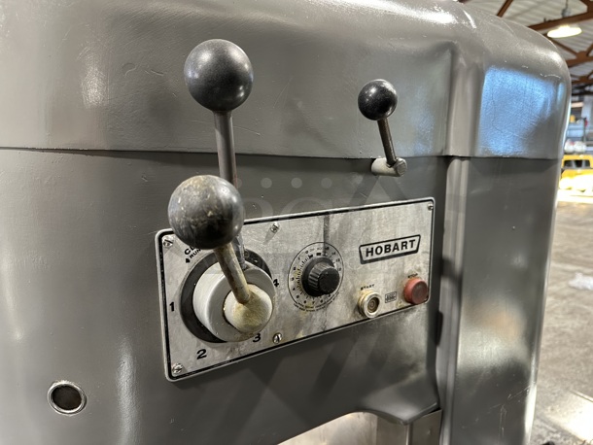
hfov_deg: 71.6
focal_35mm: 24
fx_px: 411
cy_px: 222
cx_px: 296
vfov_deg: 56.8
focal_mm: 6.86
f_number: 1.78
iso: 500
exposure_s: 1/60
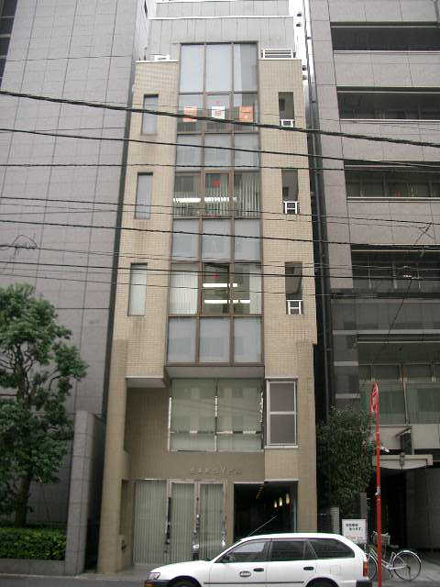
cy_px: 294
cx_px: 220
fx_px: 593
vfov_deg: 52.6
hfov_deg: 40.7
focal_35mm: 35
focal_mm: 5.8
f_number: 2.6
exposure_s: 1/160
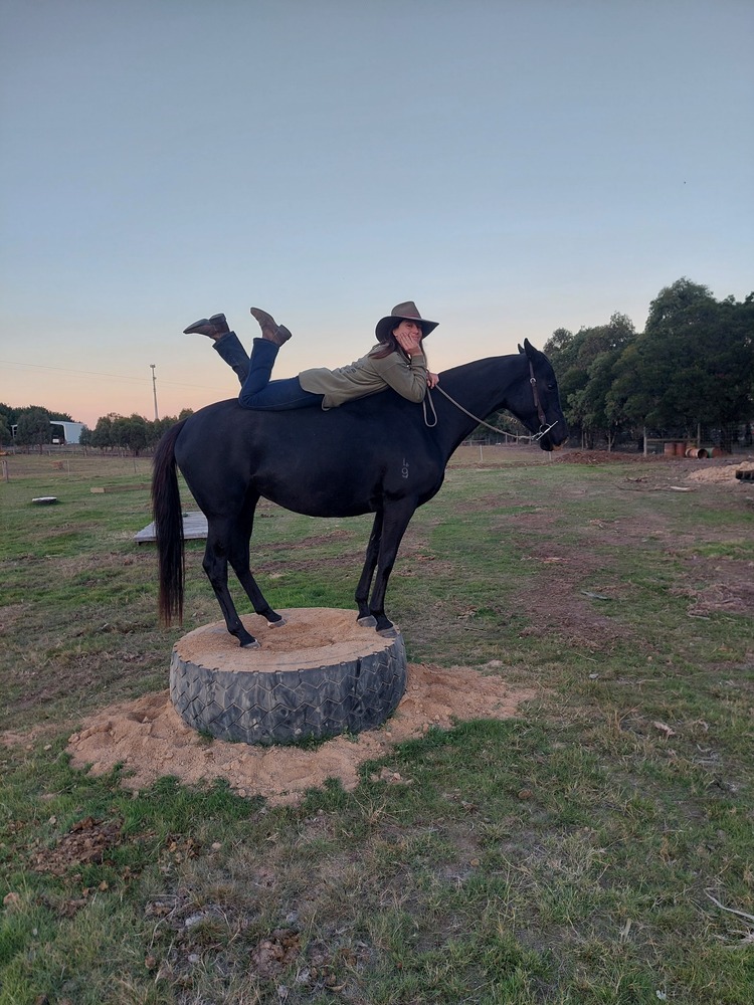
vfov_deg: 71.6
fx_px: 697
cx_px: 377
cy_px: 502
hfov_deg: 56.8
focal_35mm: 24
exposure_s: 1/150
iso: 40
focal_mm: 5.23
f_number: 1.8
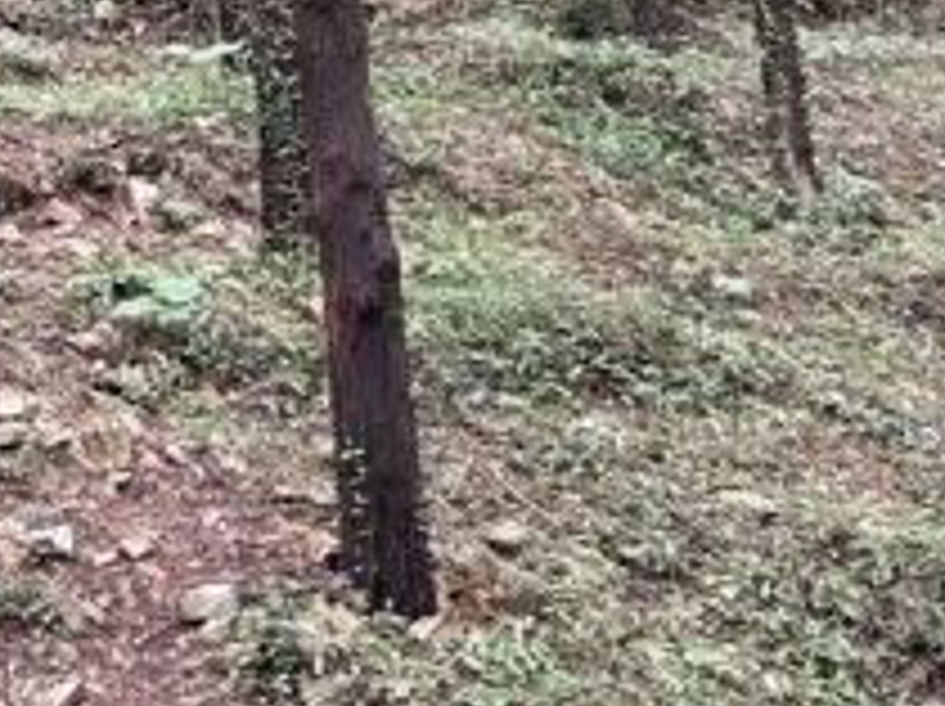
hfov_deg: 21.6
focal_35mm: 79
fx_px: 2154
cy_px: -427
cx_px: -382
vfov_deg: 16.5
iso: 200
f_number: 1.78
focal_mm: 6.76
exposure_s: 1/121
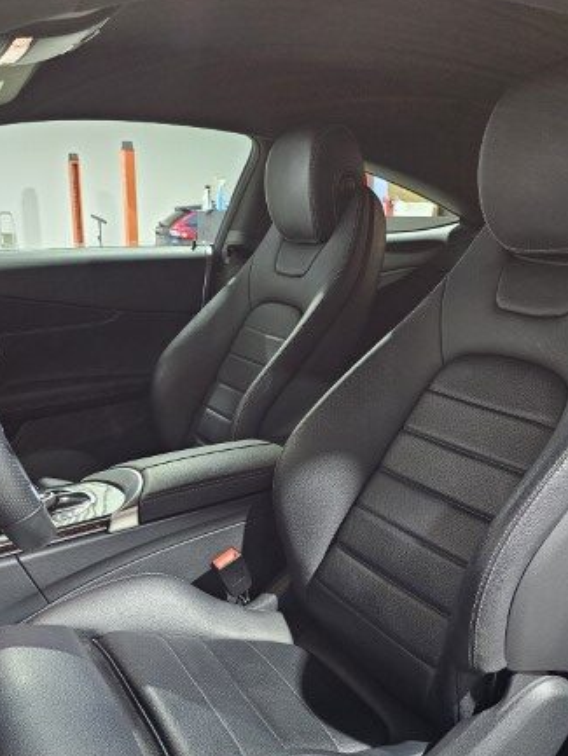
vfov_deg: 52.6
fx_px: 743
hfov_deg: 41.8
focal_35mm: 34
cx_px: 273
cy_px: 519
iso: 640
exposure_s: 1/50
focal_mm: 6.3
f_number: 1.7
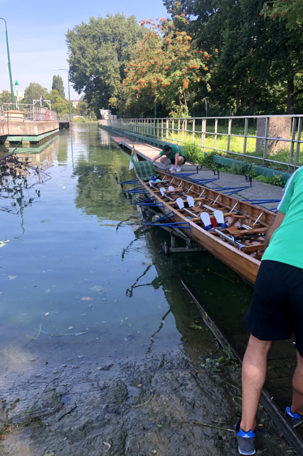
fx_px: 379
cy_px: 234
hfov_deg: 43.5
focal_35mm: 30
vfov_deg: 61.9
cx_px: 166
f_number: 1.8
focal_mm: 4
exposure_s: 1/271
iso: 20
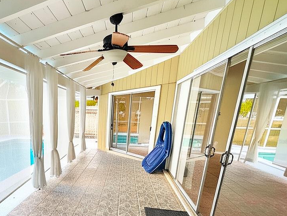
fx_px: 141
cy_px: 141
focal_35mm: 17
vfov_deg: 72.9
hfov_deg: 88.2
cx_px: 100
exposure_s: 1/153
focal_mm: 2.02
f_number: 1.7
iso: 62
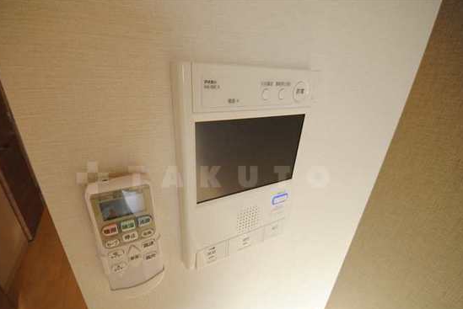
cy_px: 178
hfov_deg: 103.7
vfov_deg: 80.8
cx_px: 203
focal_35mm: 14
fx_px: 180
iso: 800
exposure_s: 1/160
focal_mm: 8
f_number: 6.3
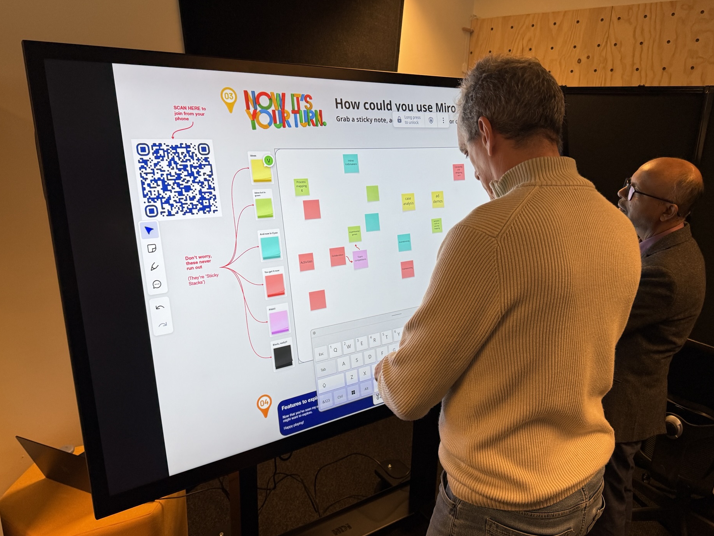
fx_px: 536
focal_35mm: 26
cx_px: 364
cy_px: 281
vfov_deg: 53.1
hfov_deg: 67.3
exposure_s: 1/100
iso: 125
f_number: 1.78
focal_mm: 6.76
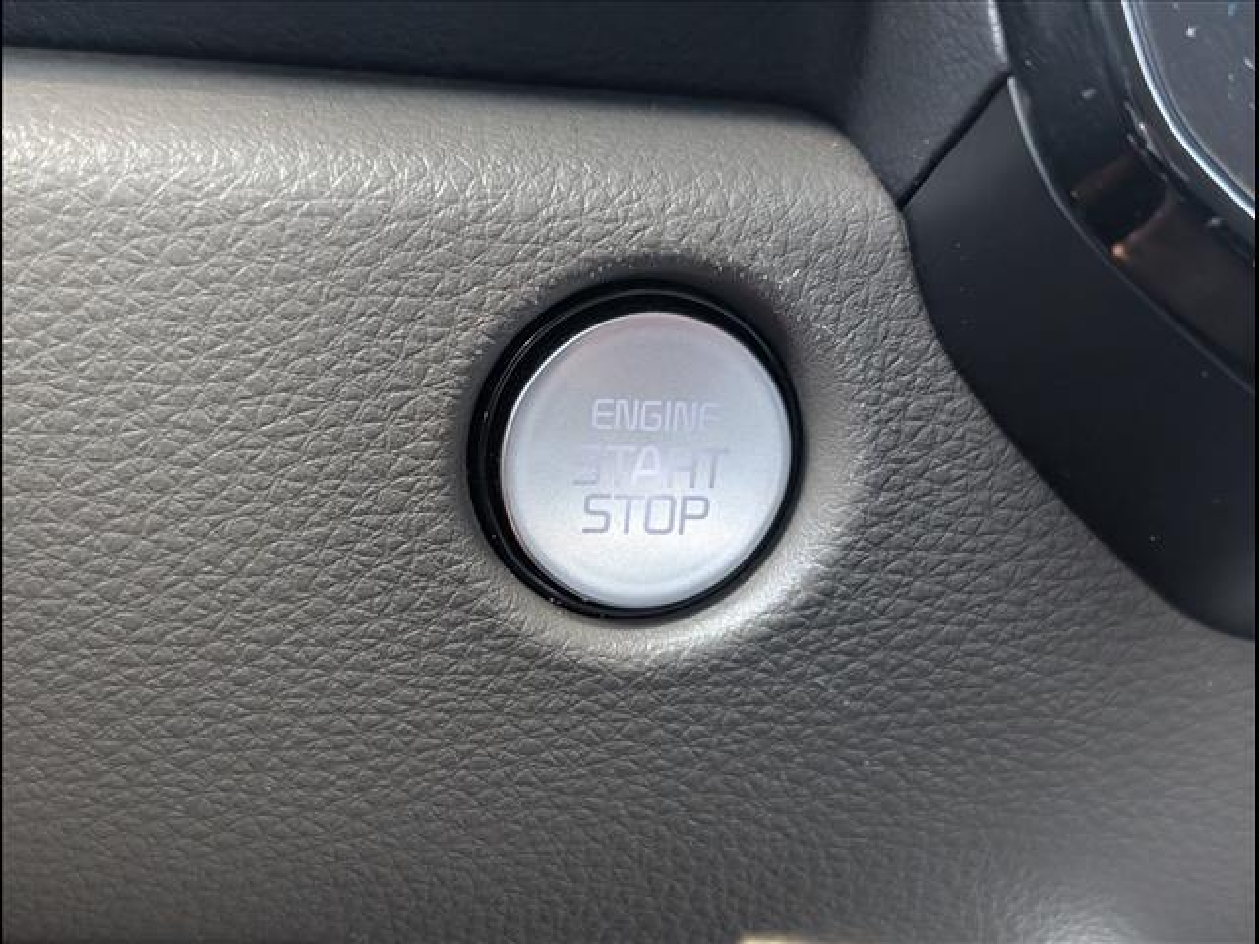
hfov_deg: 38.9
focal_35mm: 49
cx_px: 630
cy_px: 472
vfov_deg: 29.7
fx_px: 1782
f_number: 1.68
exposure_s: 1/294
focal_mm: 6.9
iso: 1209
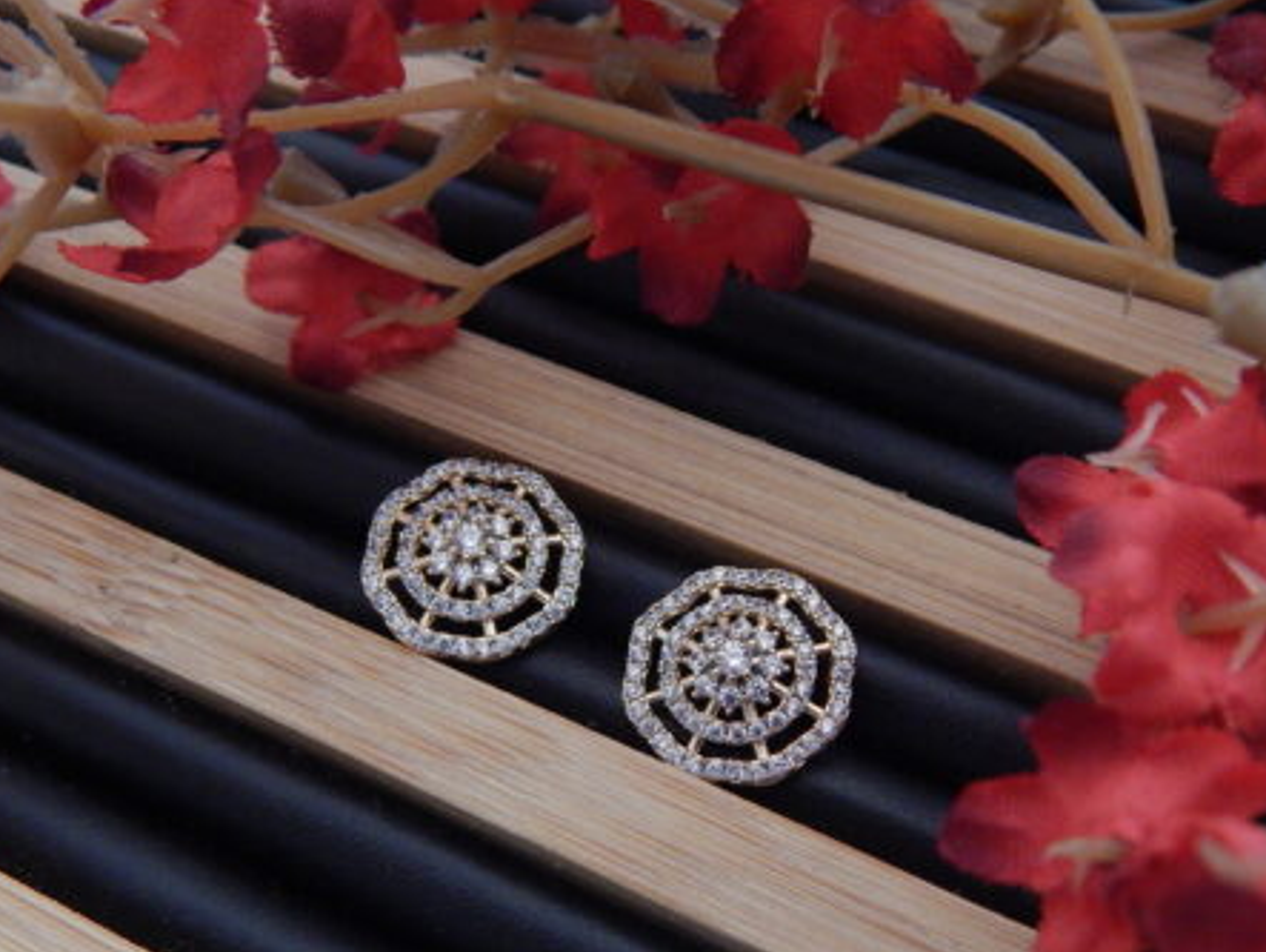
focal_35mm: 46
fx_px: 1684
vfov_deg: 31.4
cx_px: 594
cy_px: 615
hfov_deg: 41.2
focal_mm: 6.1
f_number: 3.3
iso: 560
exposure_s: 1/8
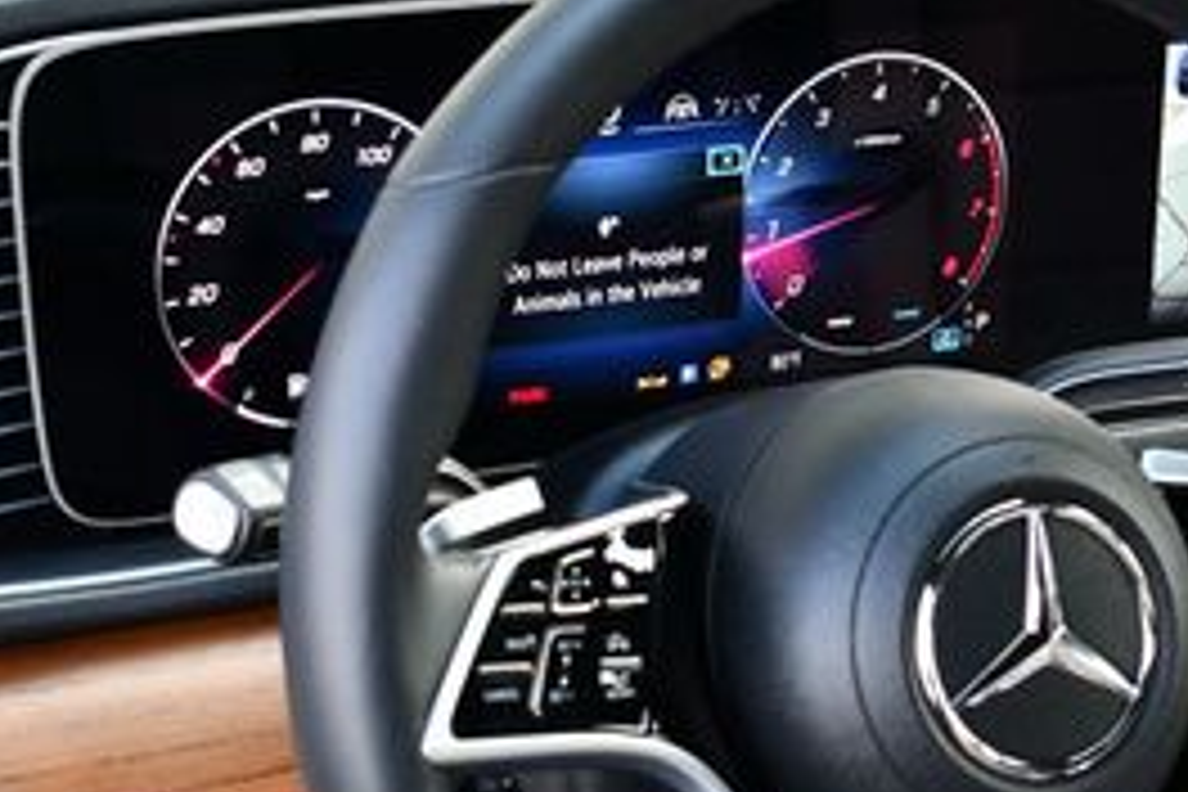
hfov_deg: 19.6
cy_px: 598
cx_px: 1071
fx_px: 3366
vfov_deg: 13.4
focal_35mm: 102
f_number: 3.8
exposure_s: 1/250
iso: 720
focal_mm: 21
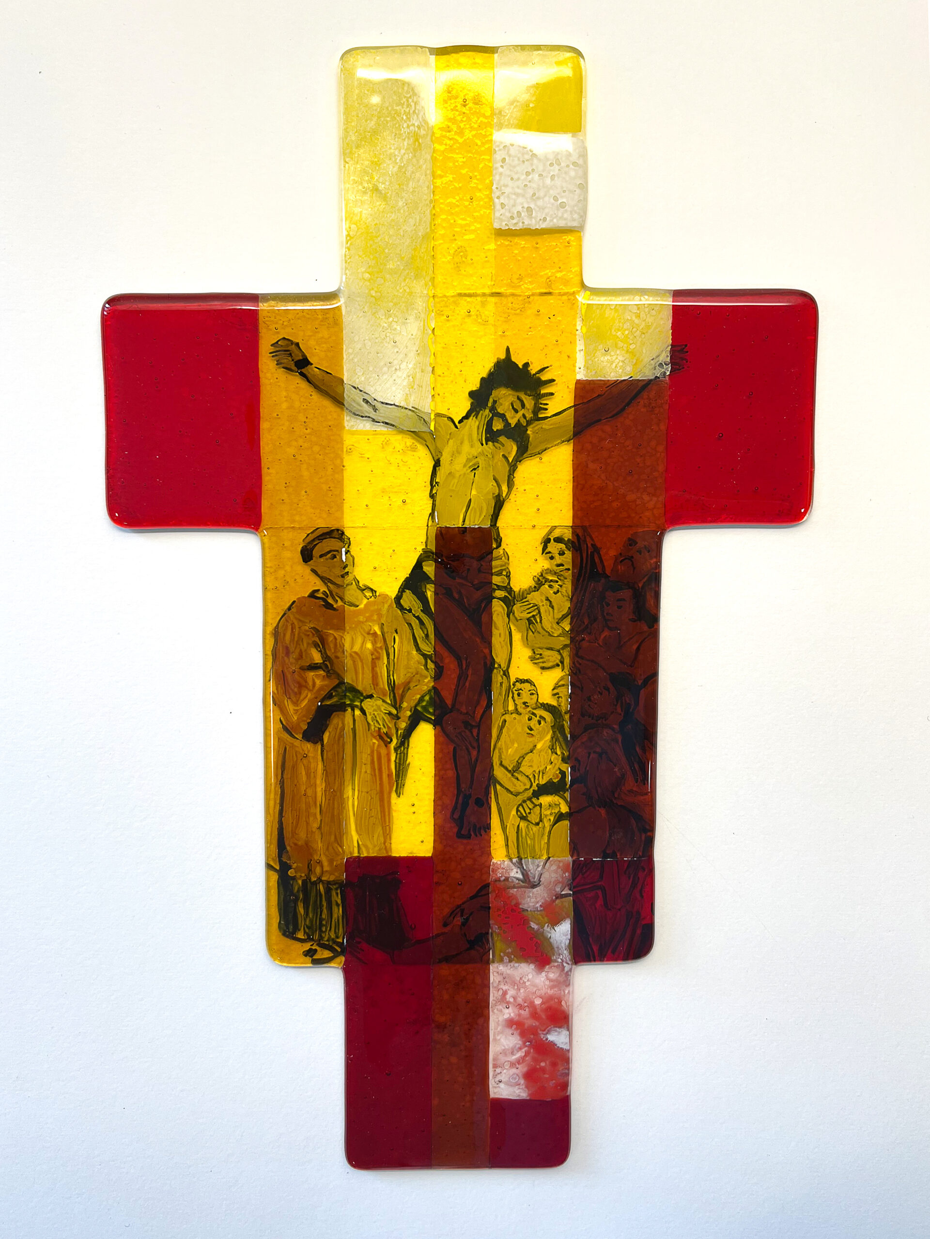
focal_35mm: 26
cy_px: 620
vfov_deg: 67.3
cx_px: 465
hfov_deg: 53.1
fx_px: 931
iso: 40
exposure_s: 1/100
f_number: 1.5
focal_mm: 5.7
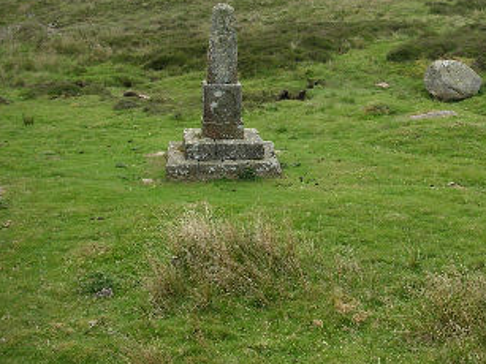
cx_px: 342
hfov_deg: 33.4
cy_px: 121
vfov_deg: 25.5
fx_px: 800
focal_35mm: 57
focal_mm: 5.8
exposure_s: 1/34.4
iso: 50
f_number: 8.5
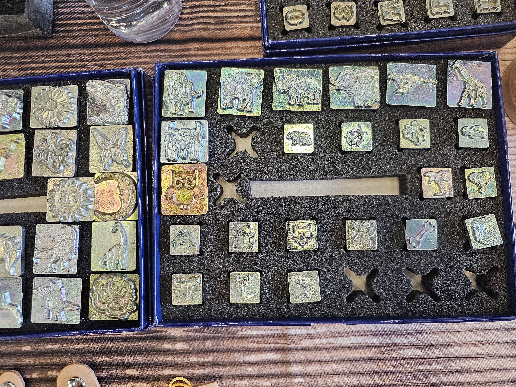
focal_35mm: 23
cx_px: 258
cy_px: 194
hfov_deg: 73.9
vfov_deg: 58.9
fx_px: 343
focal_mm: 6.3
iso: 500
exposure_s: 1/120
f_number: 1.7
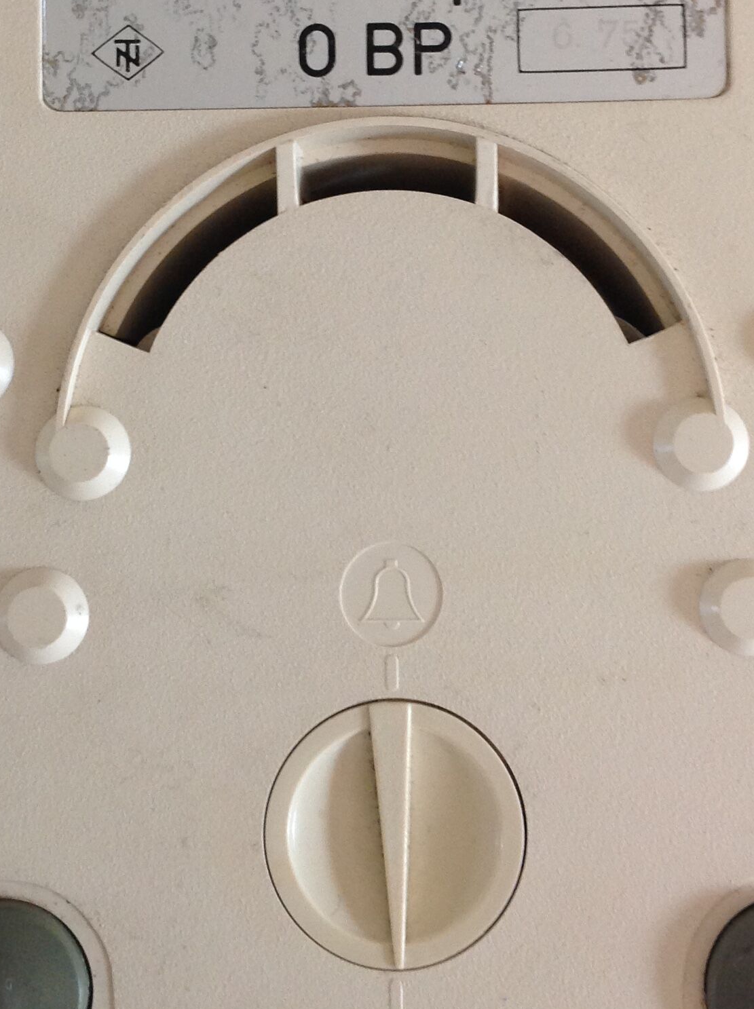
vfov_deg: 31.5
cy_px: 334
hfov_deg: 24.0
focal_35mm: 61
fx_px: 1776
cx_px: 391
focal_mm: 4.28
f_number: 2.4
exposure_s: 1/15
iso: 100
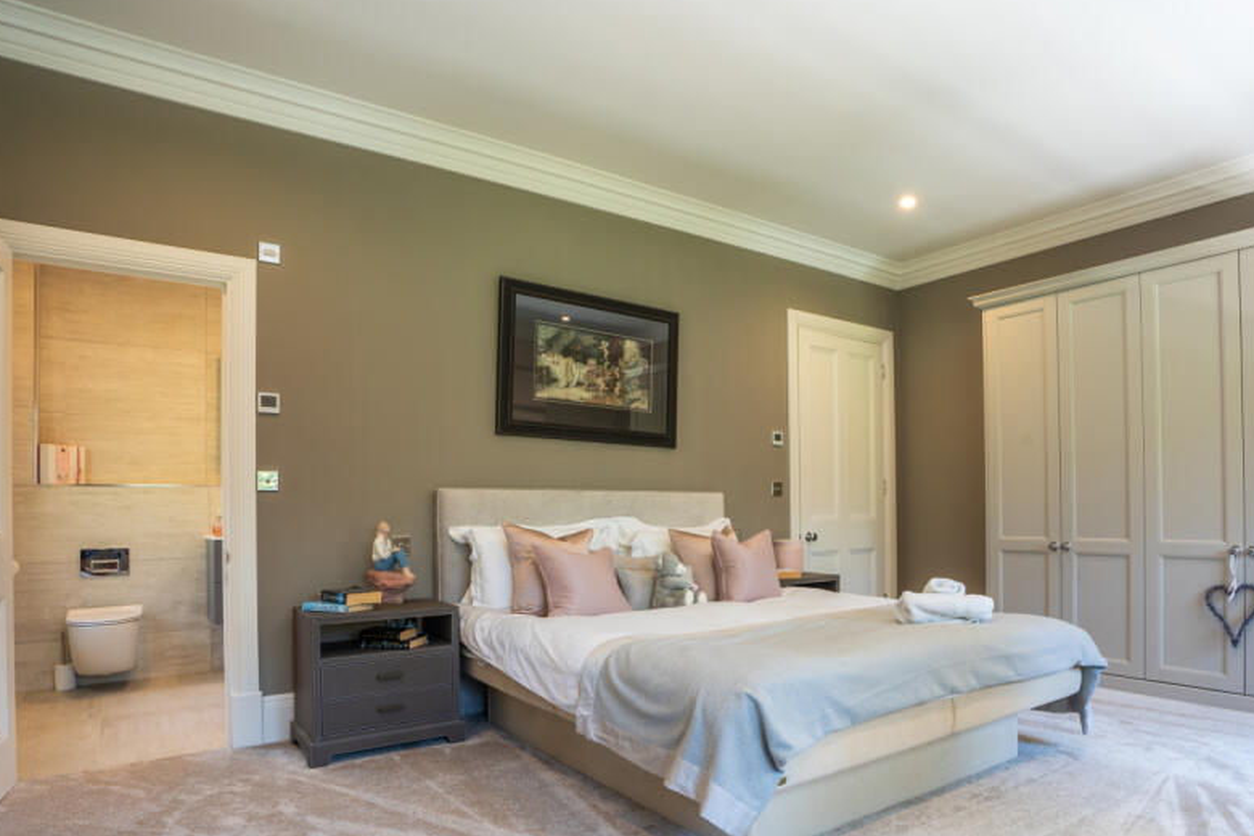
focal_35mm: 21
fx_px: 731
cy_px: 512
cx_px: 683
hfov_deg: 81.0
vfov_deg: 58.9
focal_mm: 16
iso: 200
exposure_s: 1/1.25
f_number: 11
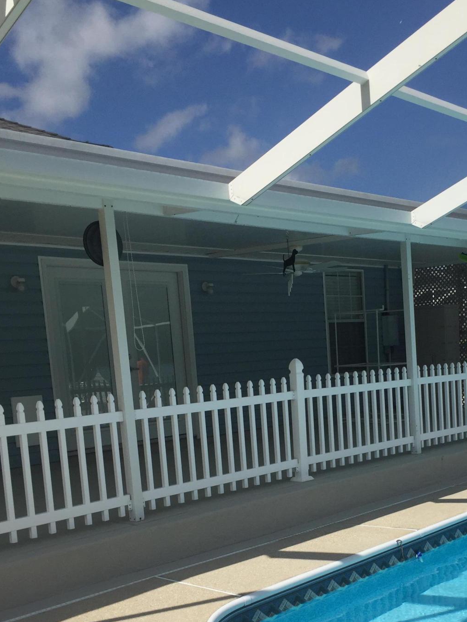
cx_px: 329
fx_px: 773
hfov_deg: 33.2
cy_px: 445
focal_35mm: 43
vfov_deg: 42.8
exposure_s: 1/2639
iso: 32
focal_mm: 4.15
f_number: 2.2
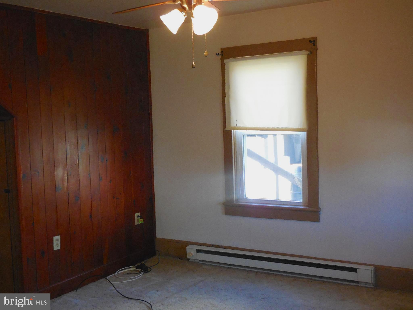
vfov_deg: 31.5
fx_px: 549
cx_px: 206
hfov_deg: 41.2
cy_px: 155
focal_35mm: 46
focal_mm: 8.2
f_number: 3.8
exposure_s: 1/100
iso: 800
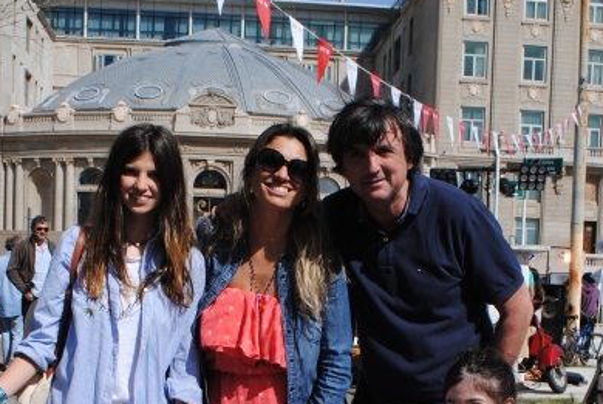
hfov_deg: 30.0
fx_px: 1123
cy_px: 444
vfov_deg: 19.5
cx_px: 337
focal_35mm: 67
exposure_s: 1/320
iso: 100
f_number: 9
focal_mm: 18
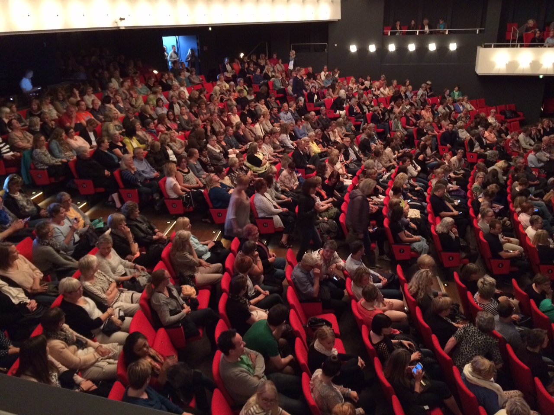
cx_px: 277
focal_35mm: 29
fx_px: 464
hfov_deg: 61.7
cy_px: 208
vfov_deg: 48.2
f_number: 2.2
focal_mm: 4.15
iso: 400
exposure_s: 1/15
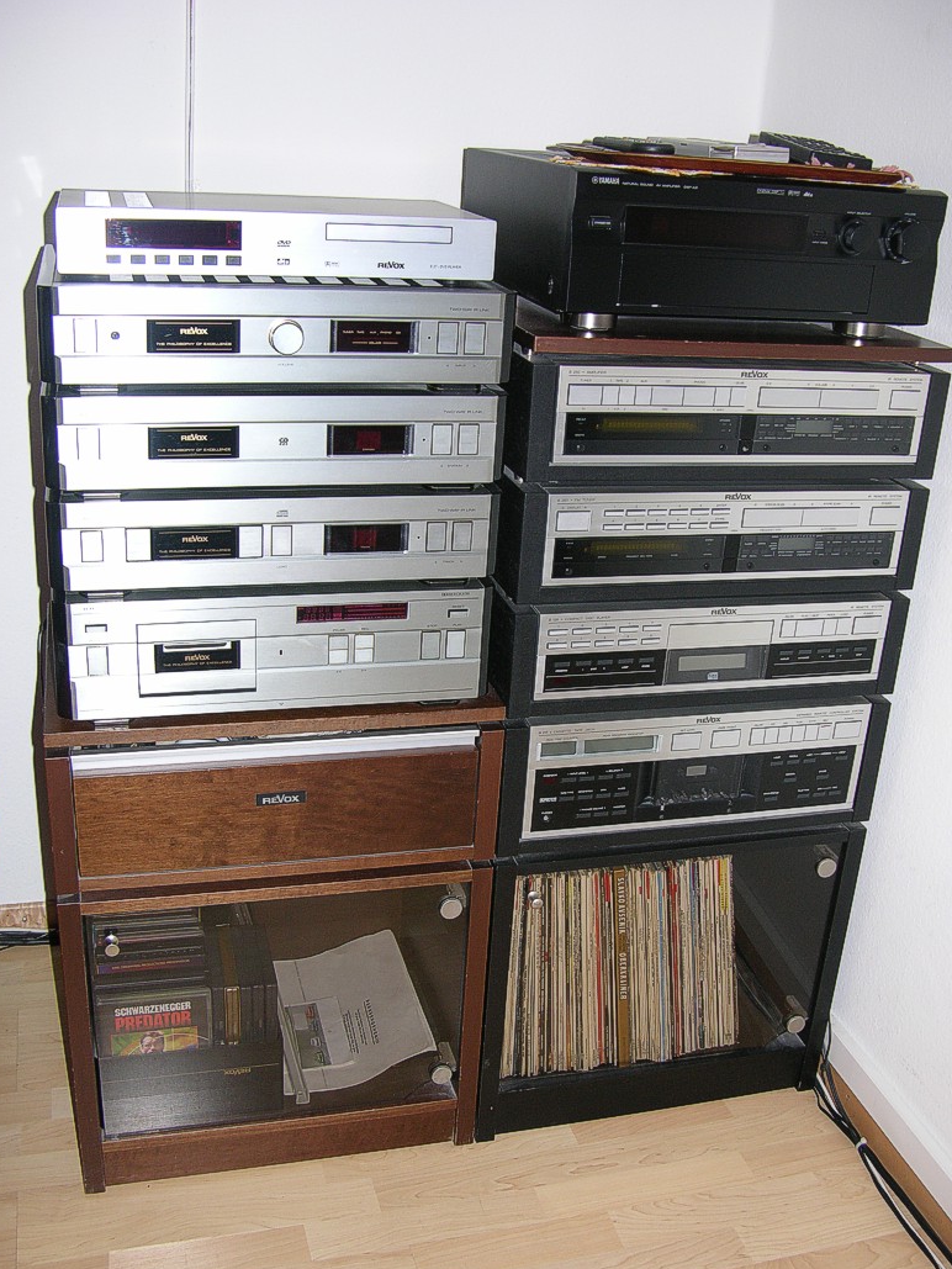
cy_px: 670
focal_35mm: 37
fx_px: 1356
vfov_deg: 50.1
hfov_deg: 38.7
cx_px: 490
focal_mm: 8.9
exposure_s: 1/60.1
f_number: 2.8
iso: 100
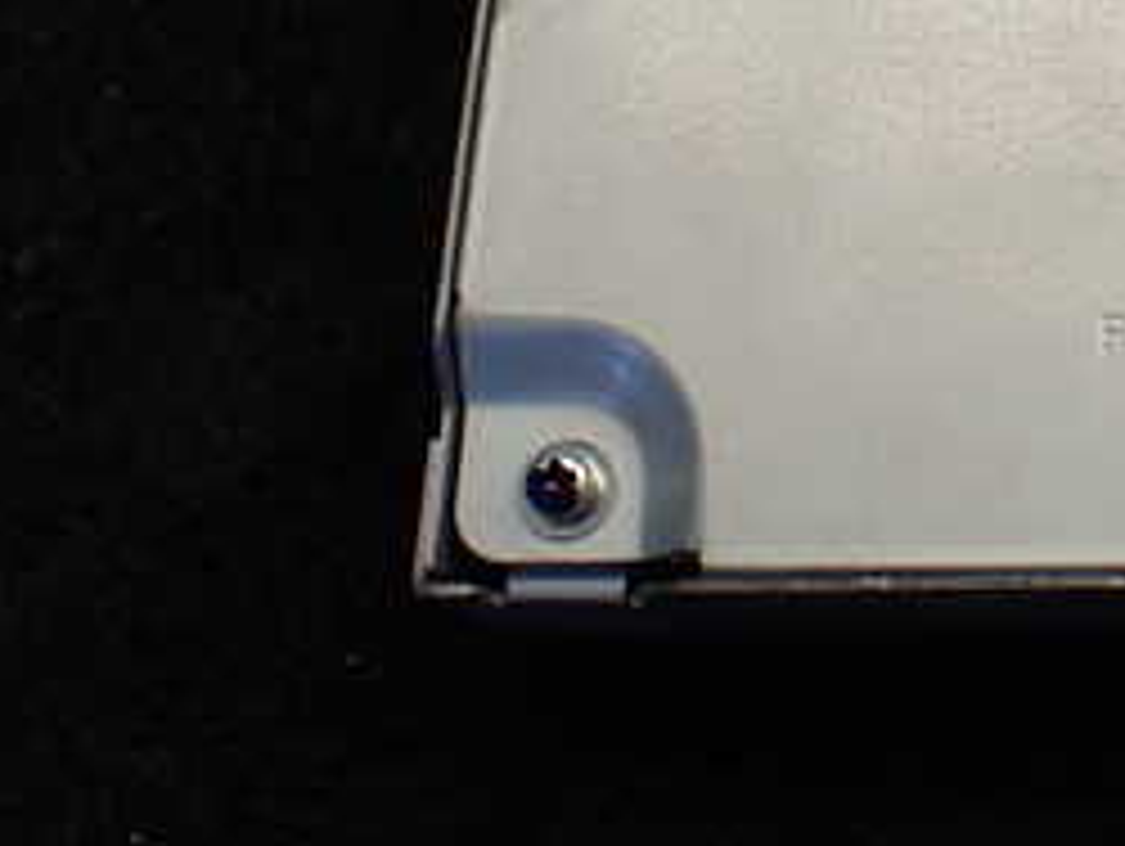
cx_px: 1228
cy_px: -144
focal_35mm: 72
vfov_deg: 19.4
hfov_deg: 25.1
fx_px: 2342
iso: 100
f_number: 3.2
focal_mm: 5.4
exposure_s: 1/125
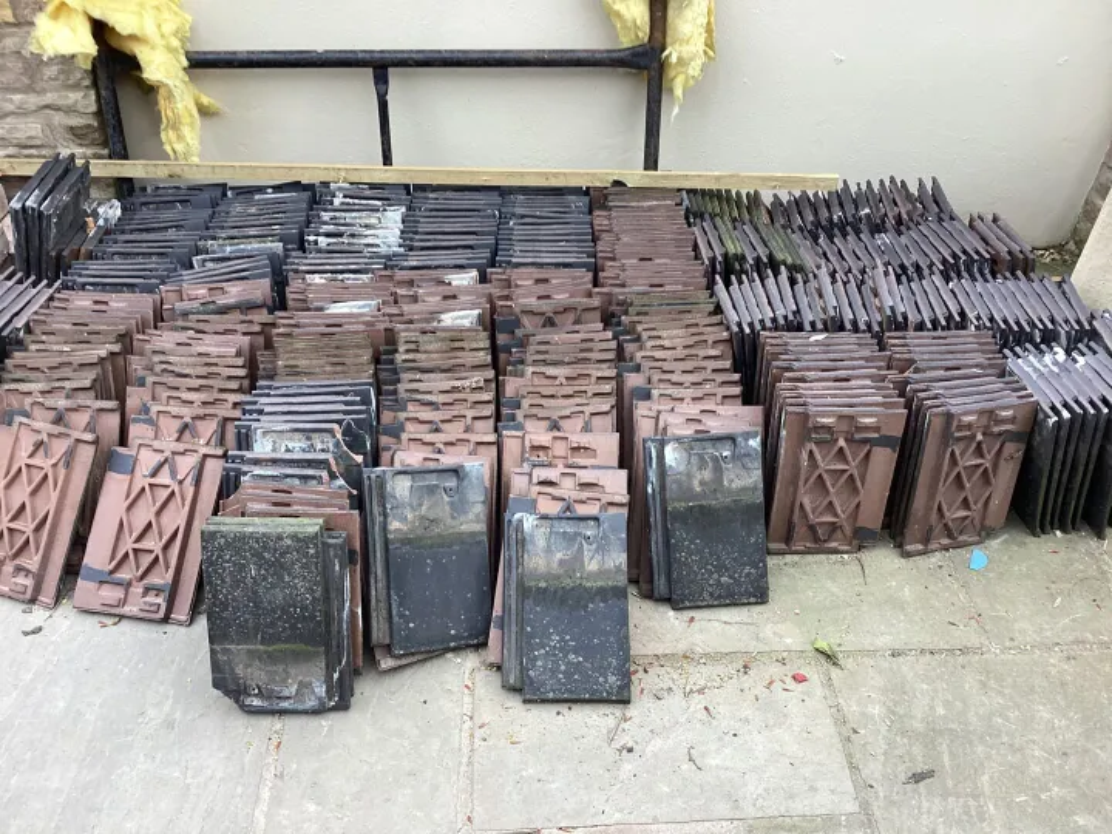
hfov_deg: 58.4
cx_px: 556
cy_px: 417
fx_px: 996
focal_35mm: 31
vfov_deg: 45.4
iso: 40
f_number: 2.4
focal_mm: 3.3
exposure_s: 1/120
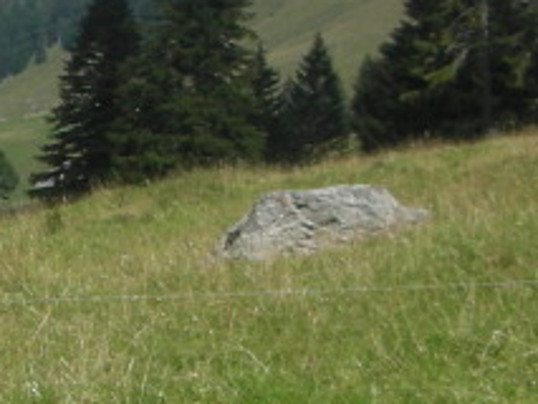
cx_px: -414
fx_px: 2613
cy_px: 235
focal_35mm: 168
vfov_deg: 8.8
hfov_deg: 11.0
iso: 50
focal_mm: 5.8
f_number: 8.5
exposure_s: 1/128
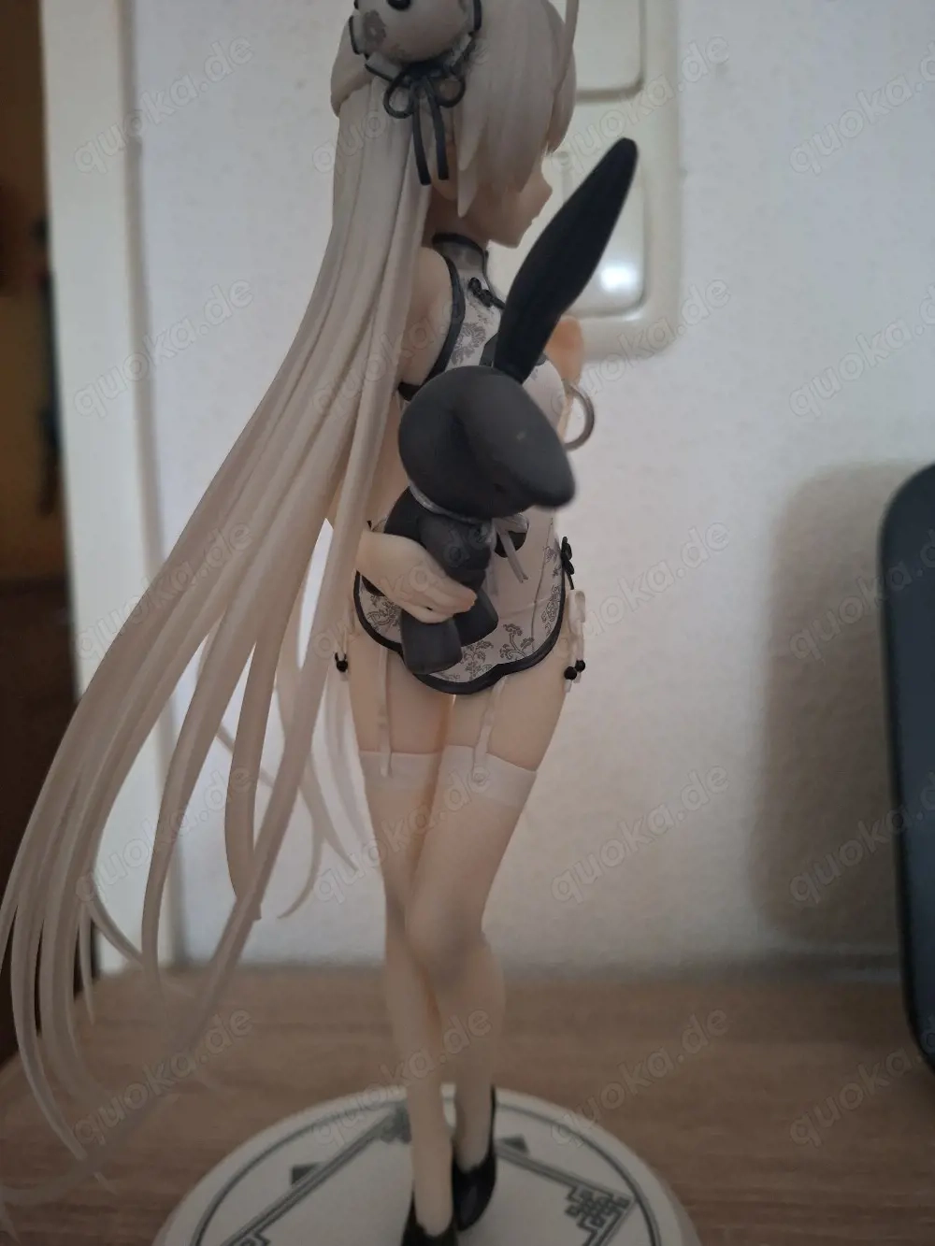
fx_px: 828
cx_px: 468
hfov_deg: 58.9
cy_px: 623
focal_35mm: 23
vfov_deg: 73.9
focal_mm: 5.54
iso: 800
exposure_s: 1/20
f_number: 1.8
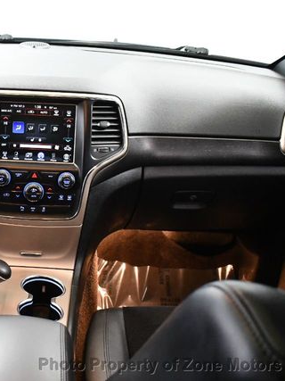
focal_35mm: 52
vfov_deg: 36.8
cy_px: 190
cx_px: 26
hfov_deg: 27.0
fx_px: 571
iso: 4500
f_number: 3.5
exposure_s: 1/60
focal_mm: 18
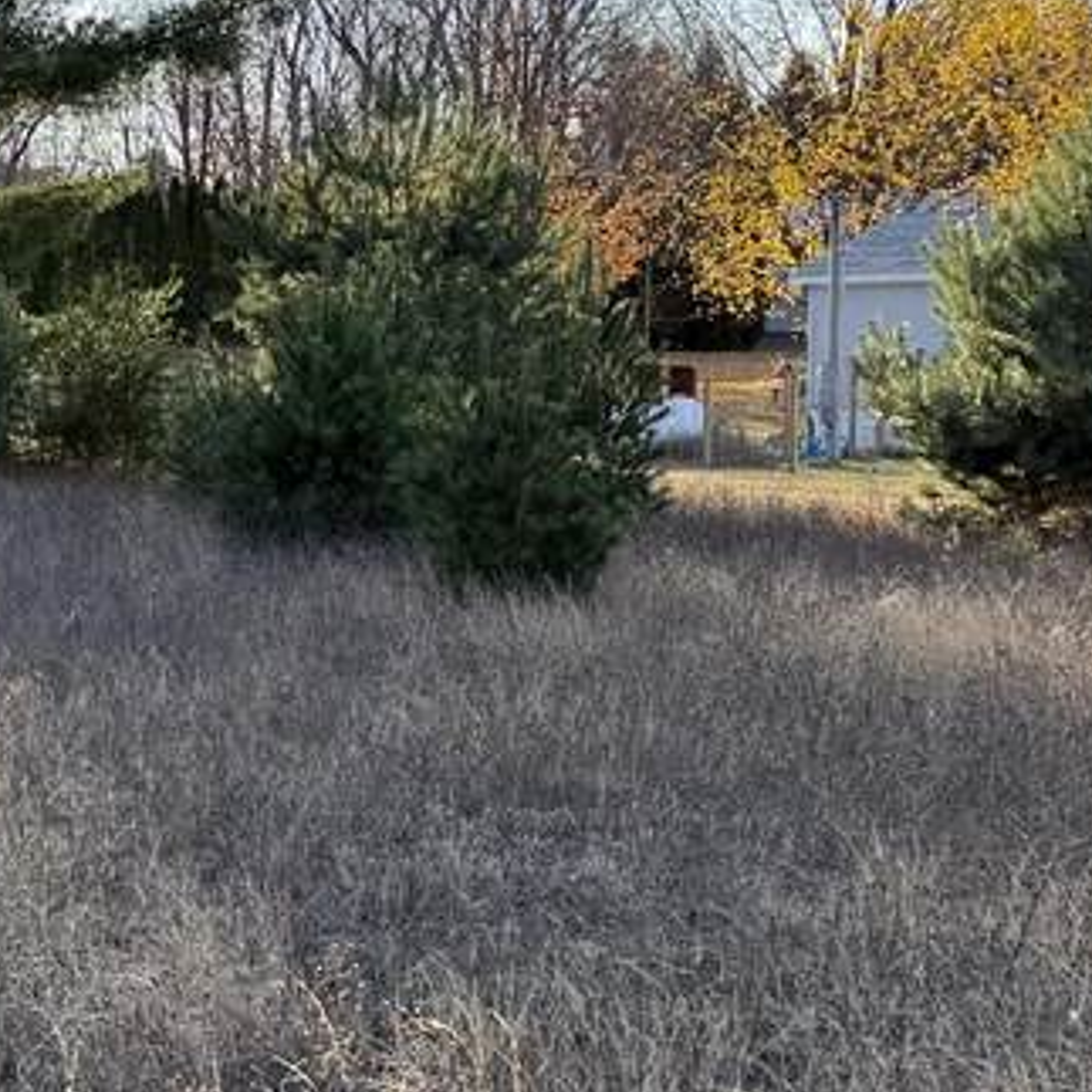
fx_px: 2998
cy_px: 619
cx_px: -372
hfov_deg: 19.0
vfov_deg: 20.6
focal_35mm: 84
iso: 80
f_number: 1.78
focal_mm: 6.76
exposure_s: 1/1337
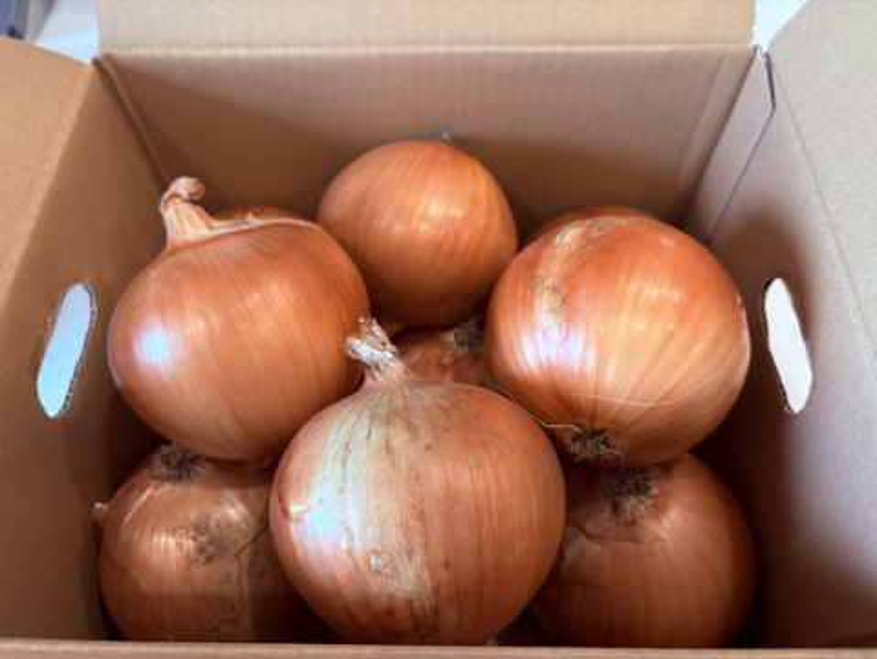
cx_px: 438
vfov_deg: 53.1
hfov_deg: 67.3
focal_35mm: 26
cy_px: 330
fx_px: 659
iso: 125
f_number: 1.6
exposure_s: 1/60
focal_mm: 5.96
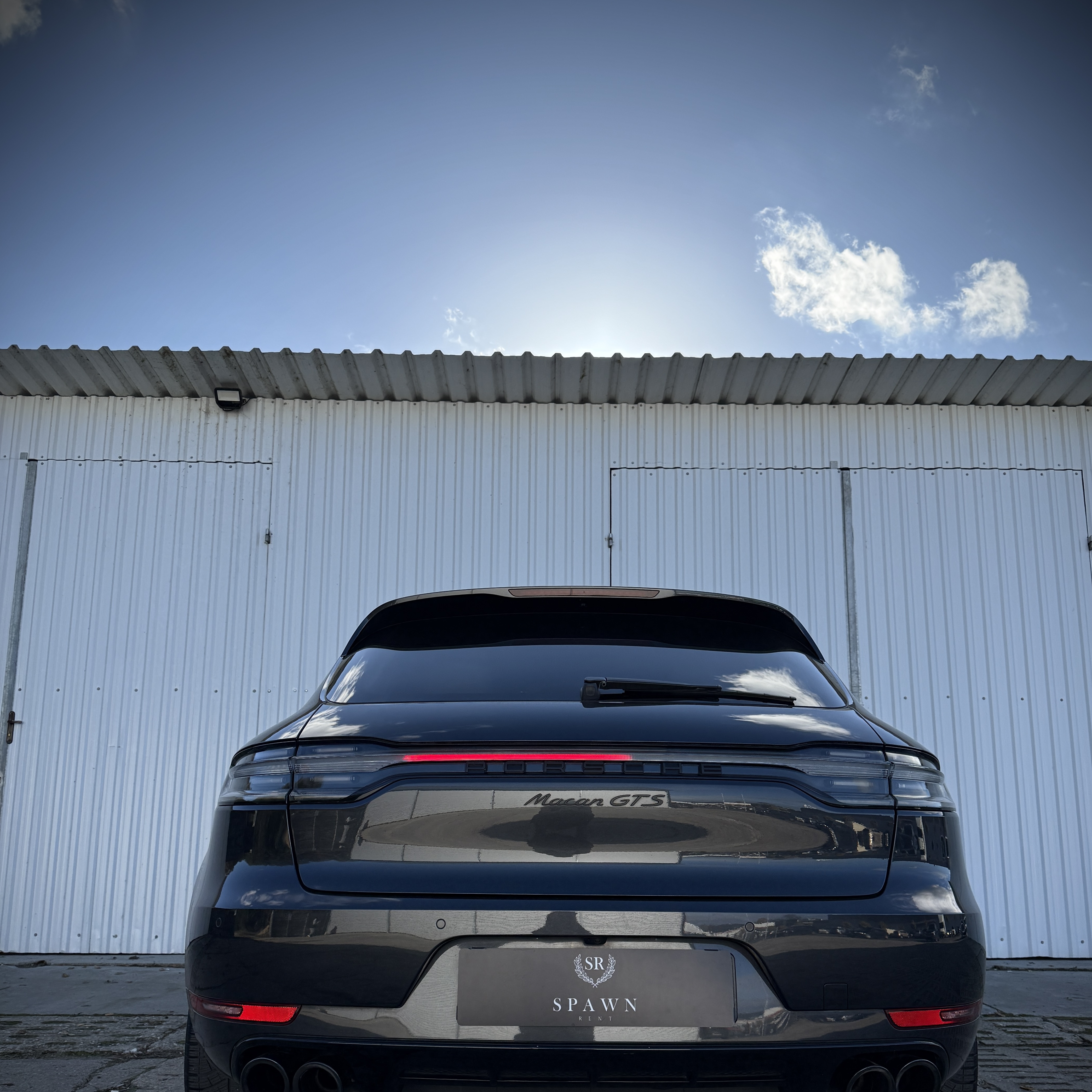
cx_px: 559
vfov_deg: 55.1
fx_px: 1035
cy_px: 668
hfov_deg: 55.6
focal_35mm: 29
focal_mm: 6.76
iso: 125
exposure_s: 1/6173
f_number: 1.78
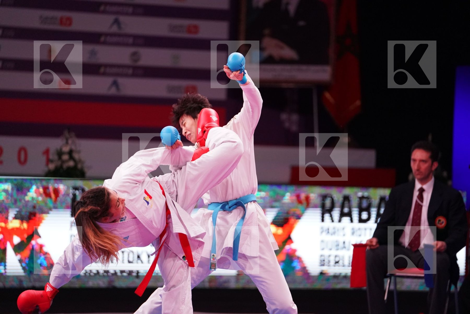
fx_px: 2180
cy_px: 157
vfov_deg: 8.2
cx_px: 235
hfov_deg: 12.3
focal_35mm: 167
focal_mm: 167
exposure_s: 1/1000
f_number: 2.8
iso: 5000
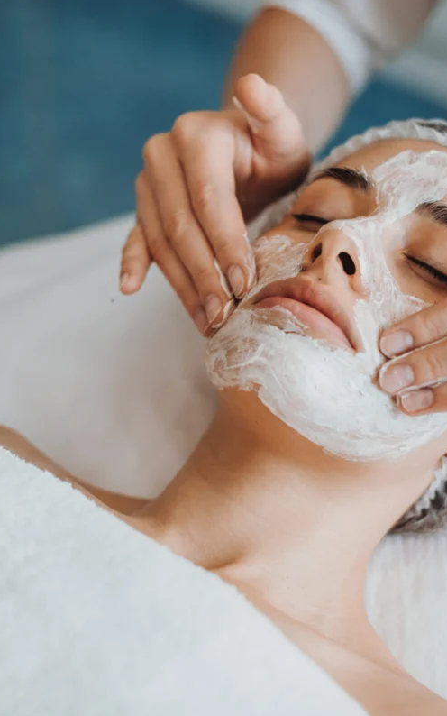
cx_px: 214
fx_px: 1501
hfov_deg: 16.9
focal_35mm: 77
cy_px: 356
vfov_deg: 26.8
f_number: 2.2
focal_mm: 50
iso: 320
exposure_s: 1/400
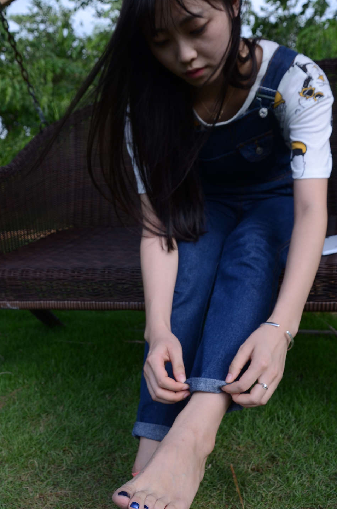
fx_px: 479
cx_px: 153
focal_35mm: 34
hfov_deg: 38.7
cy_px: 268
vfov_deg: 55.9
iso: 200
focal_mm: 18
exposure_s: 1/400
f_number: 5
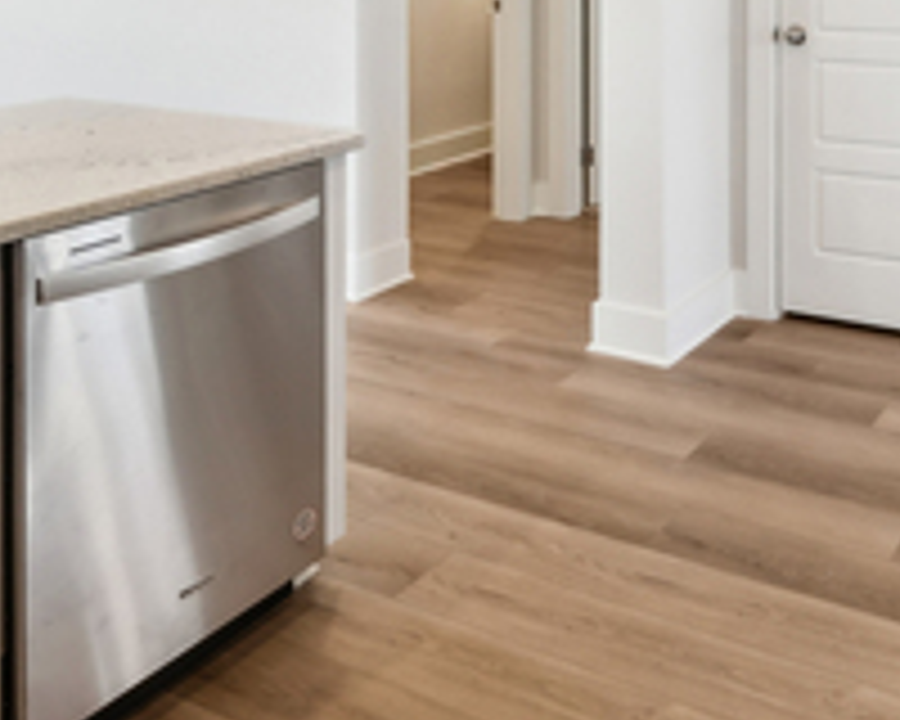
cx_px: 670
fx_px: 1039
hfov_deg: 45.3
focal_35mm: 39
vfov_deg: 33.0
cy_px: -88
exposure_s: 1/25
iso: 800
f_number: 8
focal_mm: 13
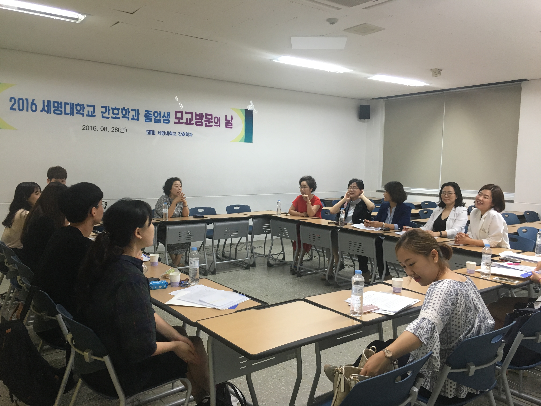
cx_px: 270
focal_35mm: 29
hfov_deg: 61.7
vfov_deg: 48.2
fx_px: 453
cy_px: 203
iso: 80
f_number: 2.2
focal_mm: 4.15
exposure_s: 1/30
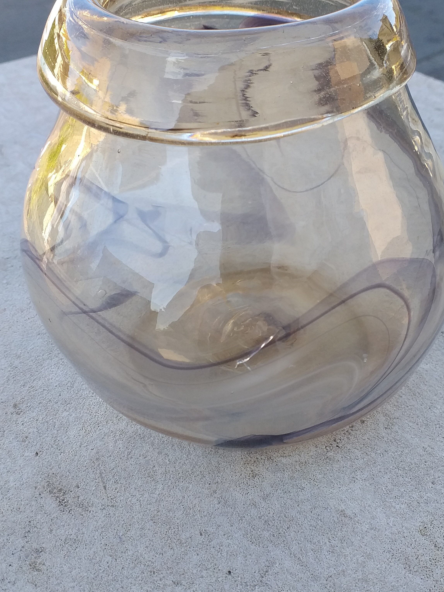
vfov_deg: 52.6
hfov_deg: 40.5
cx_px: 271
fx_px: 599
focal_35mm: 35
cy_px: 320
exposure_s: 1/233
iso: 40
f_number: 1.9
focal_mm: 3.6
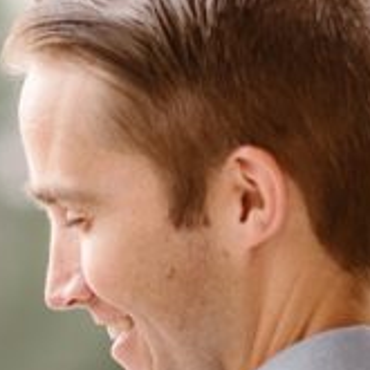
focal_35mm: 448
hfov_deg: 3.9
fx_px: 5418
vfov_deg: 3.9
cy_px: 493
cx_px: 110
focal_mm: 85
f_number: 2
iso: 200
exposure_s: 1/2500
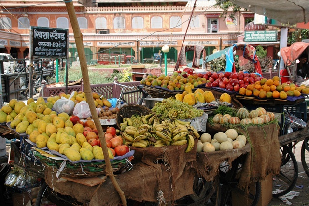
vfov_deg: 31.9
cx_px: 154
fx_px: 360
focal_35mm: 42
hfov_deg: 46.4
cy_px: 103
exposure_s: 1/320
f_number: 9
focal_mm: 28
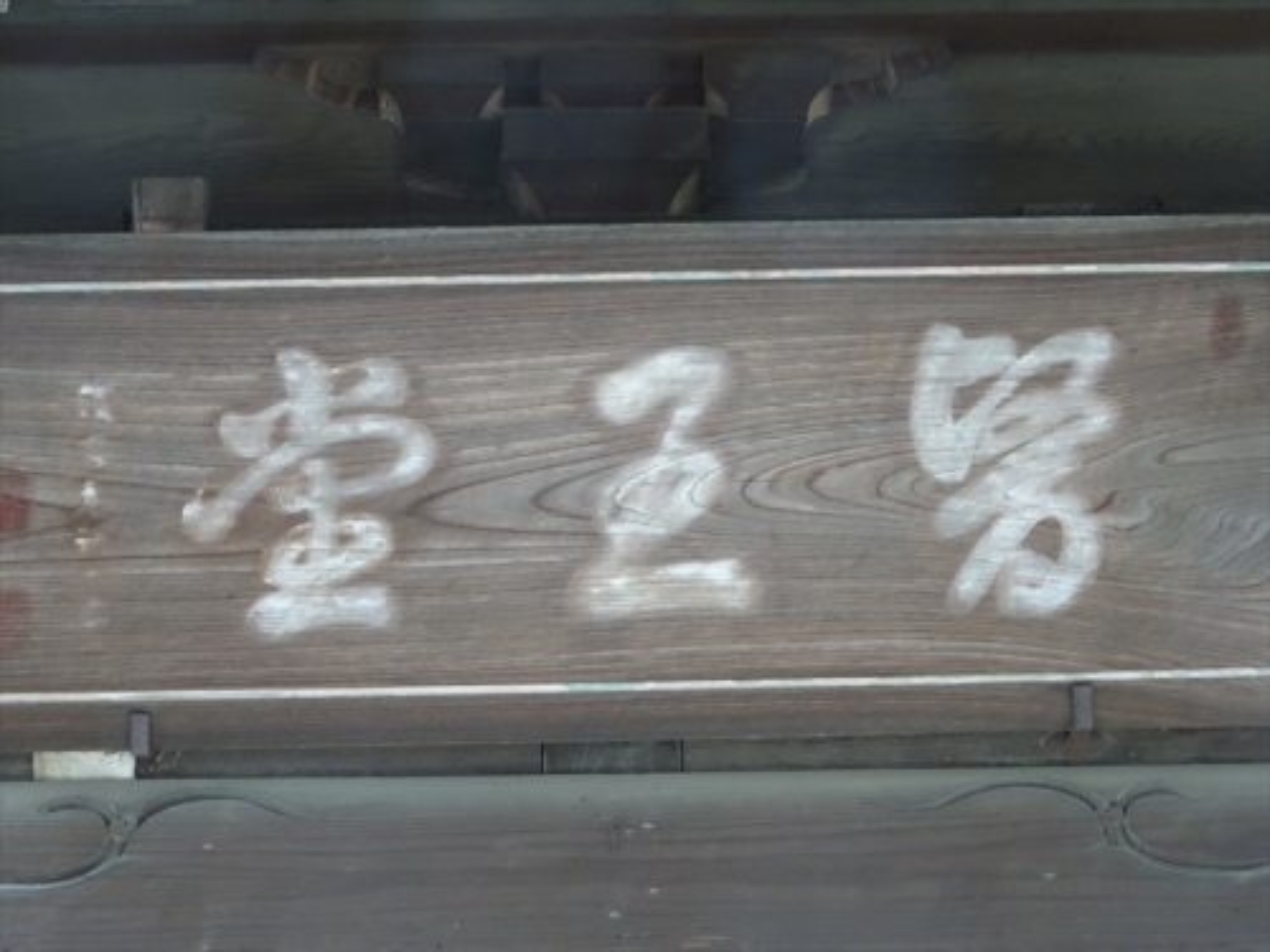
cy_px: 476
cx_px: 635
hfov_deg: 18.7
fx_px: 3852
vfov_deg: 14.1
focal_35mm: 105
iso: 800
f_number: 5
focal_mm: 17.97
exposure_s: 1/40
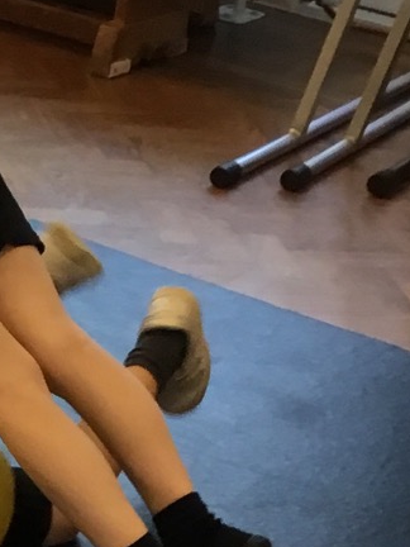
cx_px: -273
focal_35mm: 147
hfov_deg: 9.7
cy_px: 737
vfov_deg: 12.9
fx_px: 2321
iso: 80
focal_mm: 3.3
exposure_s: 1/33
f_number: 2.4
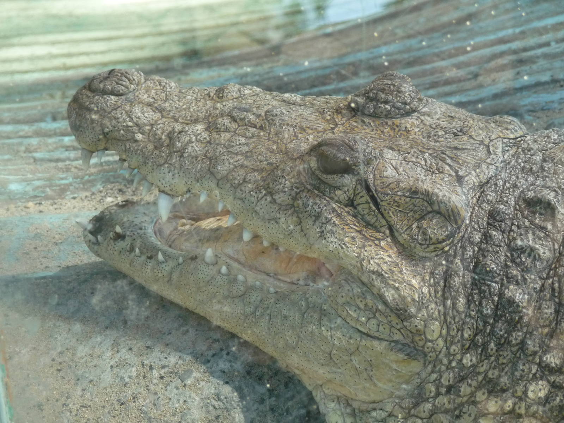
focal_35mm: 158
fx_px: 2574
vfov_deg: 9.4
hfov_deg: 12.5
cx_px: 282
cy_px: 212
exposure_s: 1/125
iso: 320
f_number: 4.8
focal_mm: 27.1
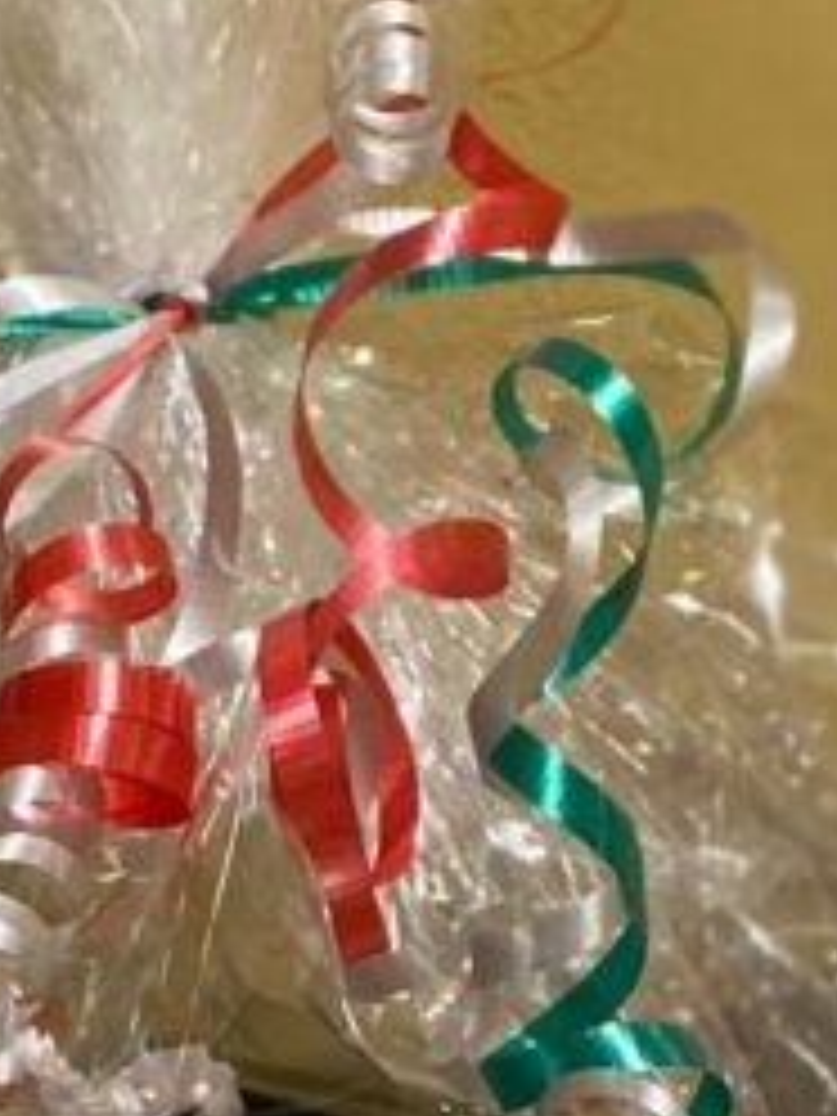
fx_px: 4868
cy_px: 1634
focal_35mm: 151
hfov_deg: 9.8
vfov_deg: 12.5
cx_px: 198
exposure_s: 1/60
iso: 250
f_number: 1.8
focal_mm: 4.25
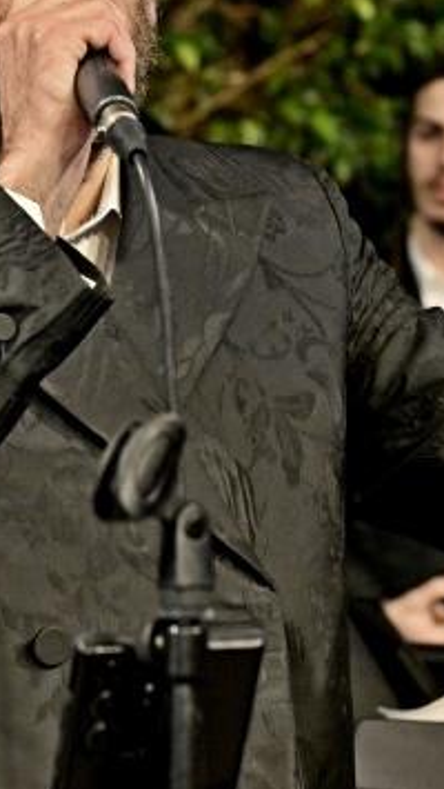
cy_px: 34
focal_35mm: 163
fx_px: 3408
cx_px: 186
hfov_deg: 7.5
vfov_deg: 13.1
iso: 1250
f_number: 4
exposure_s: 1/160
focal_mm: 54
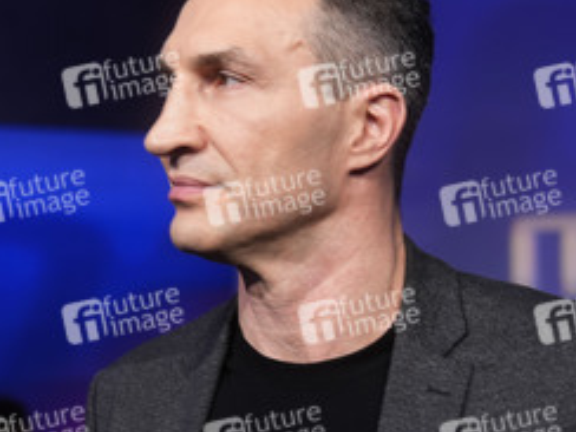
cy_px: 257
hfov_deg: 24.4
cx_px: 296
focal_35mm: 80
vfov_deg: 18.4
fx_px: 1331
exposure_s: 1/125
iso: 640
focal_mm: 30
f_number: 2.2
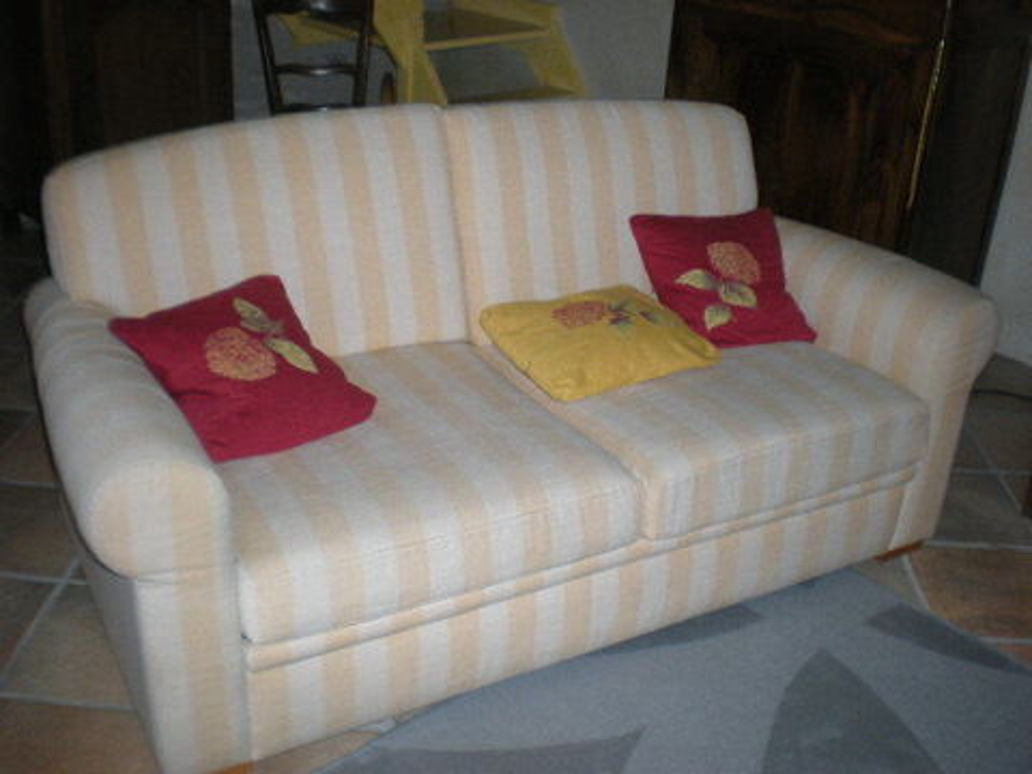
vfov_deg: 37.7
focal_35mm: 38
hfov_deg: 49.0
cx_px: 516
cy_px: 387
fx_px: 1133
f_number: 3.1
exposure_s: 1/60
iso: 133
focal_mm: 6.3
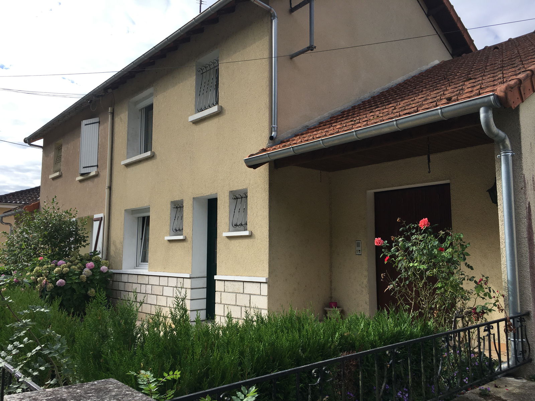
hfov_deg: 61.7
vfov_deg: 48.2
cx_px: 268
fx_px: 448
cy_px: 200
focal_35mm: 29
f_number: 2.2
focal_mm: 4.15
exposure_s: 1/1054
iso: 25
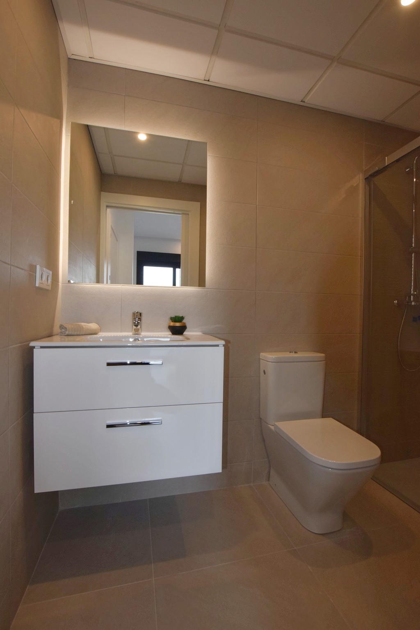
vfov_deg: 100.4
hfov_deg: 77.3
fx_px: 262
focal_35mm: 15
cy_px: 315
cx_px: 210
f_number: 5.6
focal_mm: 10
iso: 560
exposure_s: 1/125
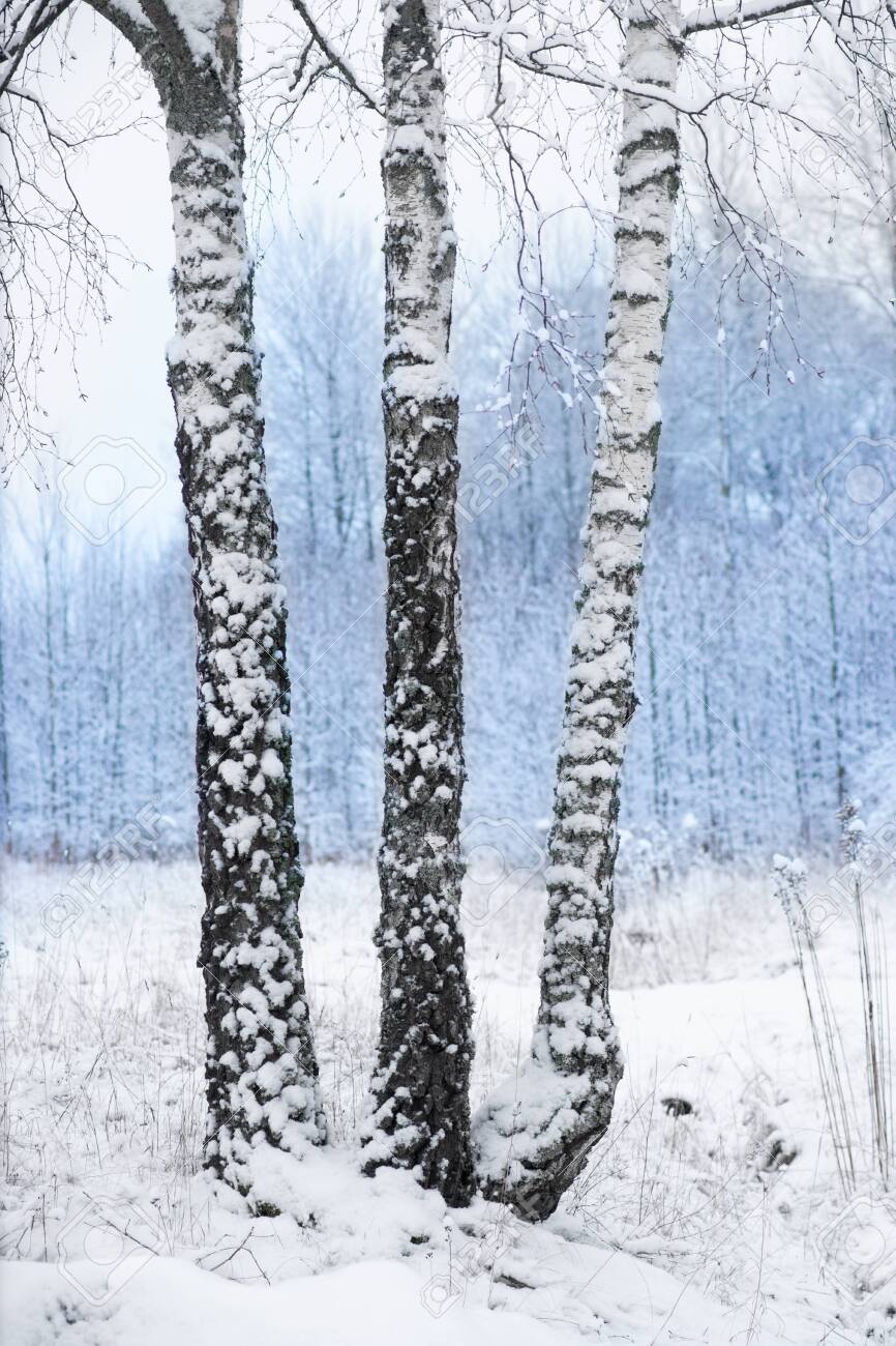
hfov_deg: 13.7
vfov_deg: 20.4
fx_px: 3735
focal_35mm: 100
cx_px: 448
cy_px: 673
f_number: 4.5
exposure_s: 1/50
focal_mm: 100
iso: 100
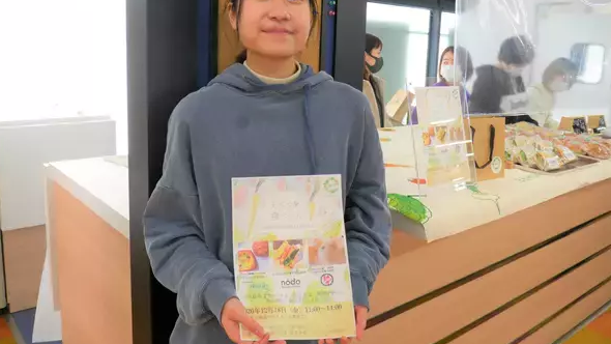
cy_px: 128
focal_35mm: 31
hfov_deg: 62.6
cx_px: 304
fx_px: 502
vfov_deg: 37.6
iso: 500
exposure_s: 1/60
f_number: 4
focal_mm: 14
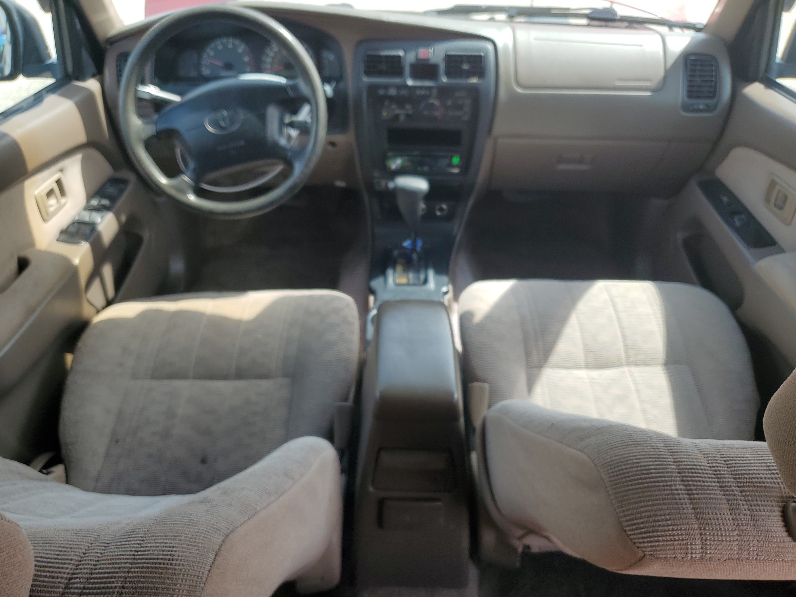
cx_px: 398
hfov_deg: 67.3
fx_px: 598
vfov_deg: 53.1
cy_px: 298
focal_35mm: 26
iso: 50
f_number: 1.5
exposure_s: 1/625
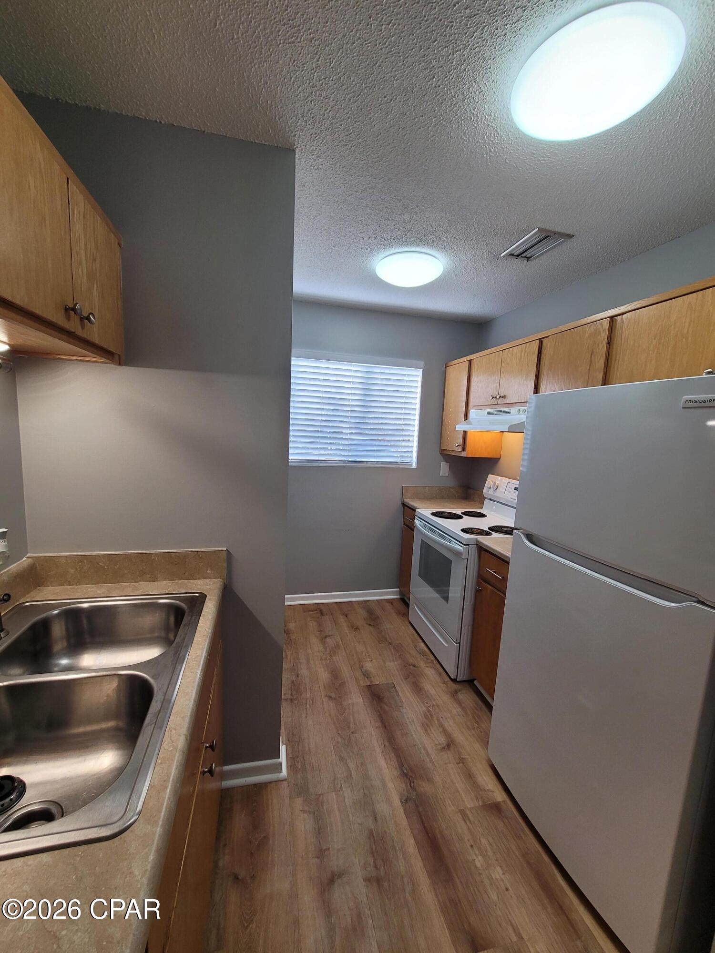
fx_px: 358
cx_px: 358
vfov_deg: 106.2
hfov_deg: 89.9
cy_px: 476
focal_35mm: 13
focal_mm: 2.2
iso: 100
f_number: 2.2
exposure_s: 1/120
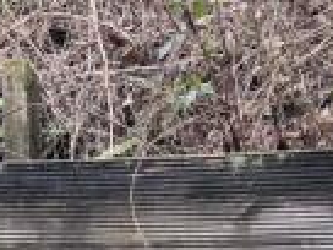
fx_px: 991
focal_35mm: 103
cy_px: 438
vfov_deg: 13.1
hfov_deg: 19.1
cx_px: 173
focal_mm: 6.76
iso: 125
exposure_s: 1/121
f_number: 1.78
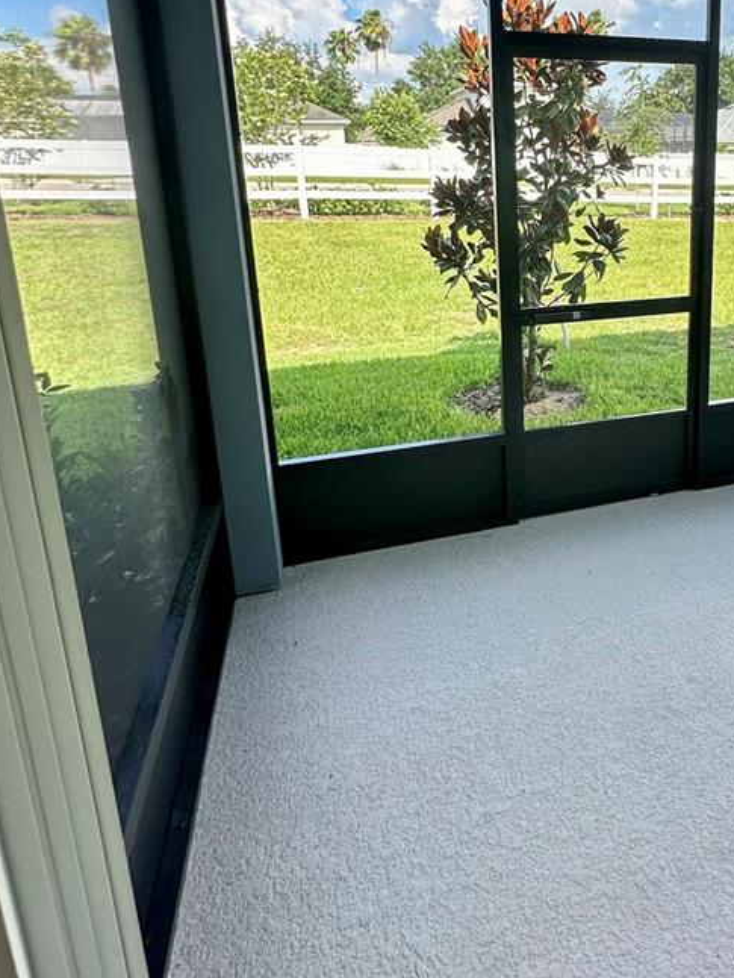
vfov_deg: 65.2
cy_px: 312
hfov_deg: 49.6
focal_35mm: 26
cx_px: 601
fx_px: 735
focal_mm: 2.22
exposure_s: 1/525
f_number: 2.2
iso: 40
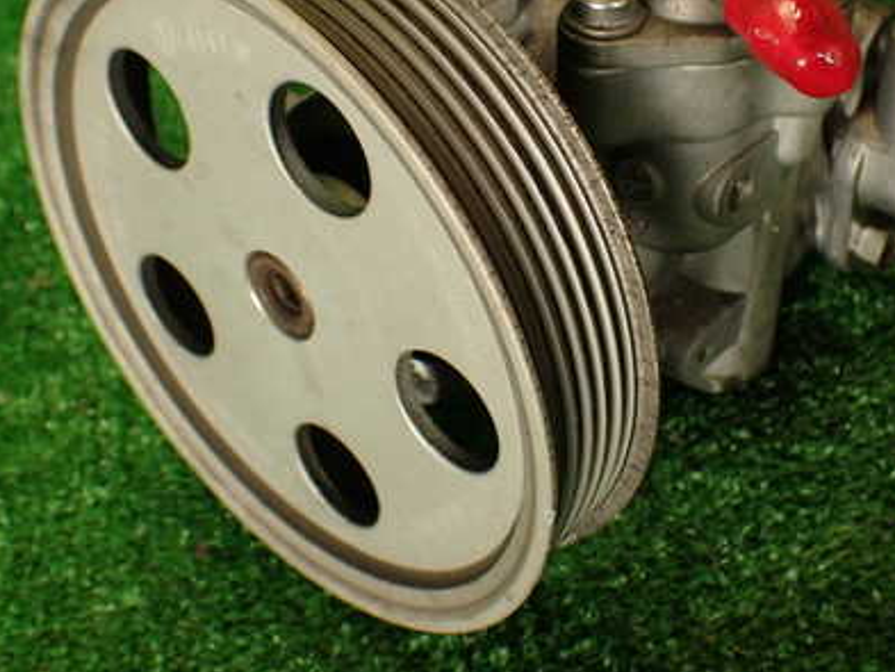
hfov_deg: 34.9
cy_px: 219
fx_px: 1422
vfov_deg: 26.4
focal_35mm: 55
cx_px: 515
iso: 200
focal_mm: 6.37
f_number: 2.5
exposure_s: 1/60
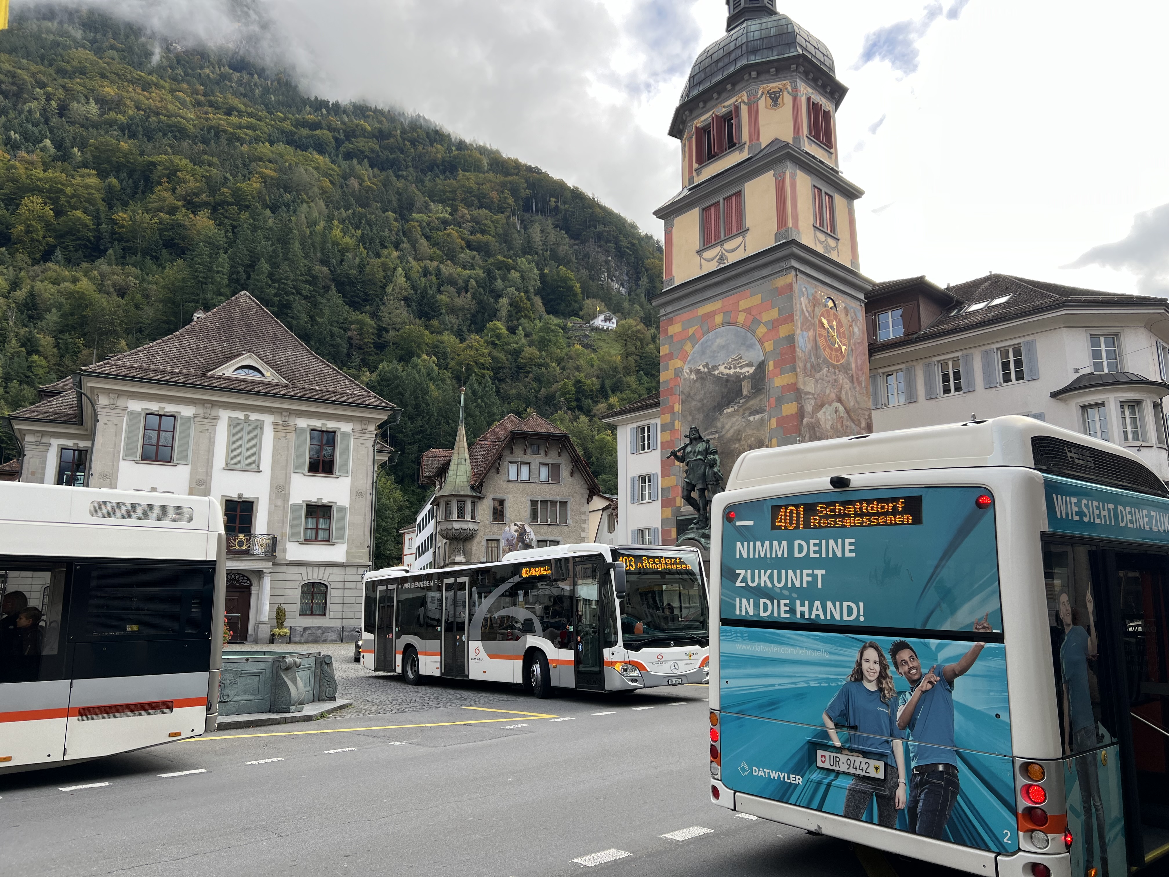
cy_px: 438
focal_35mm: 26
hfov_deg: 67.3
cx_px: 584
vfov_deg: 53.1
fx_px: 878
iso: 50
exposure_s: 1/840
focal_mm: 5.7
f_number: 1.5
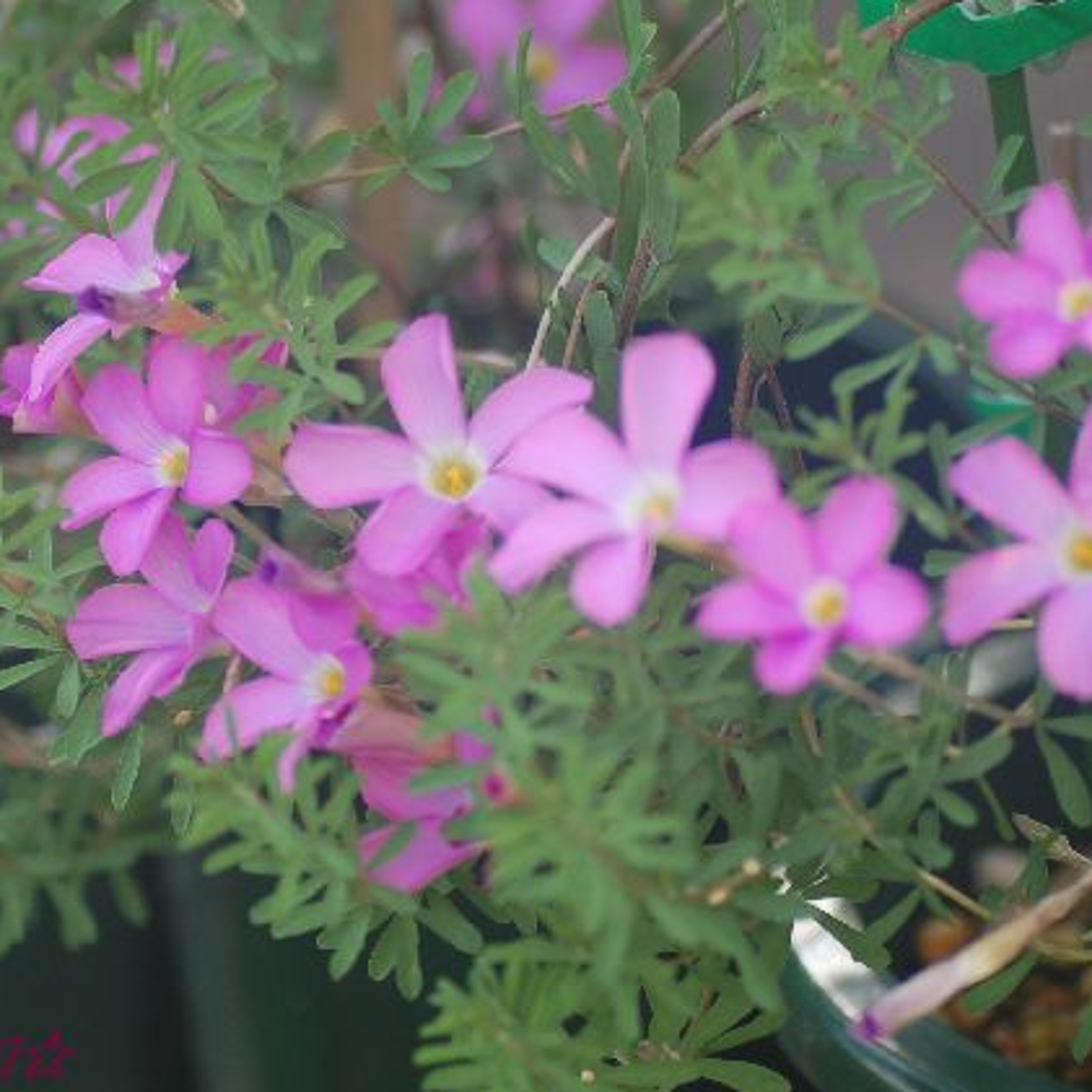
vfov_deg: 8.0
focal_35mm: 218
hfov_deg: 8.0
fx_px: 7780
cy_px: 472
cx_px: 534
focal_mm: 90
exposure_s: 1/200
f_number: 3.2
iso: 200
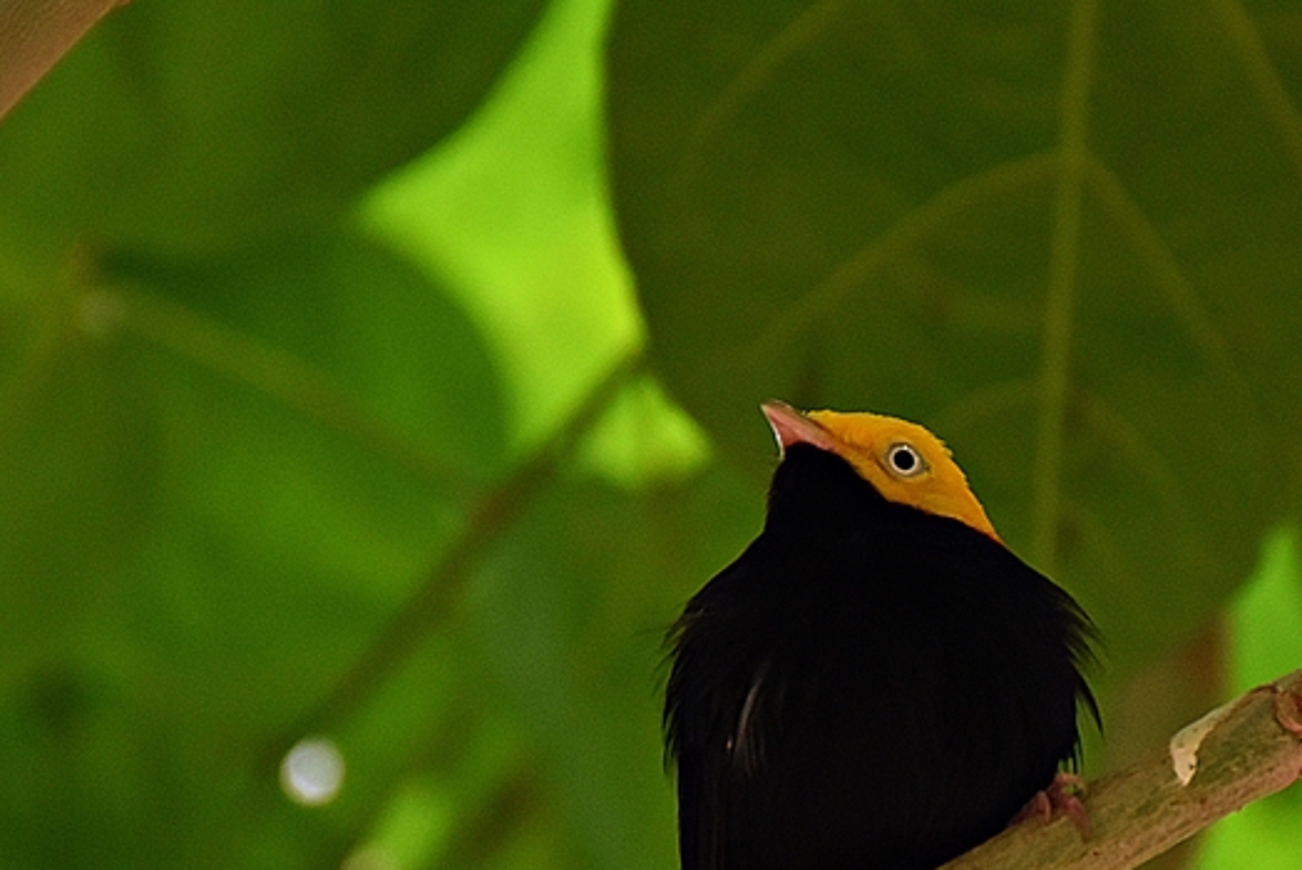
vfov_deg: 3.4
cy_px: 677
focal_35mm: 410
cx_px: 954
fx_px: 14836
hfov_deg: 5.0
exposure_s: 1/125
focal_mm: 140
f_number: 5.6
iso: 1250
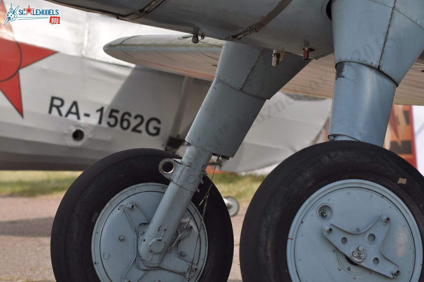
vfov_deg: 5.4
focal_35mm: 255
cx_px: 212
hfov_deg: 8.1
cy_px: 141
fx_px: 2999
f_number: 8
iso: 200
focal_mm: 170
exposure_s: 1/320
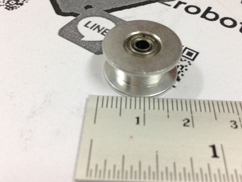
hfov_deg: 46.6
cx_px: 139
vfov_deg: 35.9
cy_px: 76
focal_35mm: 40
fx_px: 280
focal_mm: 4.12
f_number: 2.4
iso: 250
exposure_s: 1/20
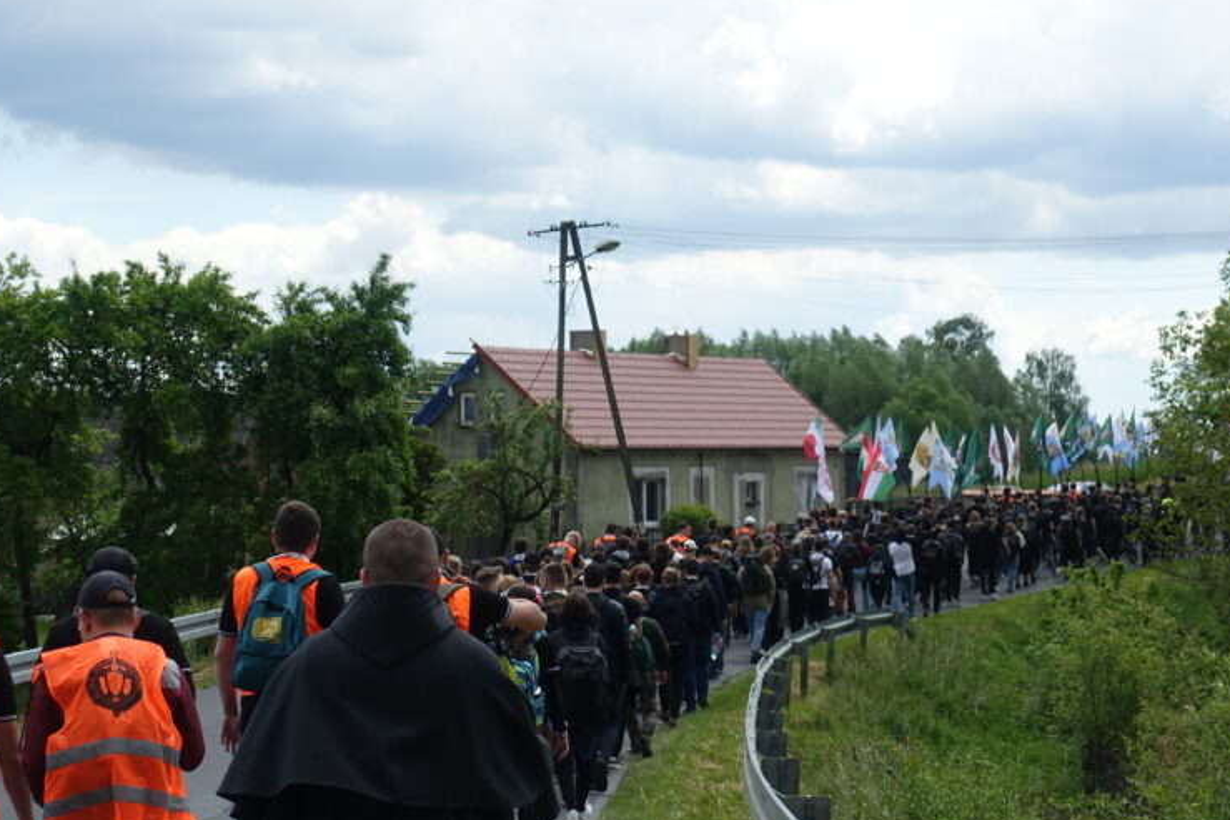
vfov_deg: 14.1
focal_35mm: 97
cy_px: 467
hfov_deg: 21.0
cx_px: 749
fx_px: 3315
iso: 125
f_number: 5.6
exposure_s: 1/400
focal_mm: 25.7
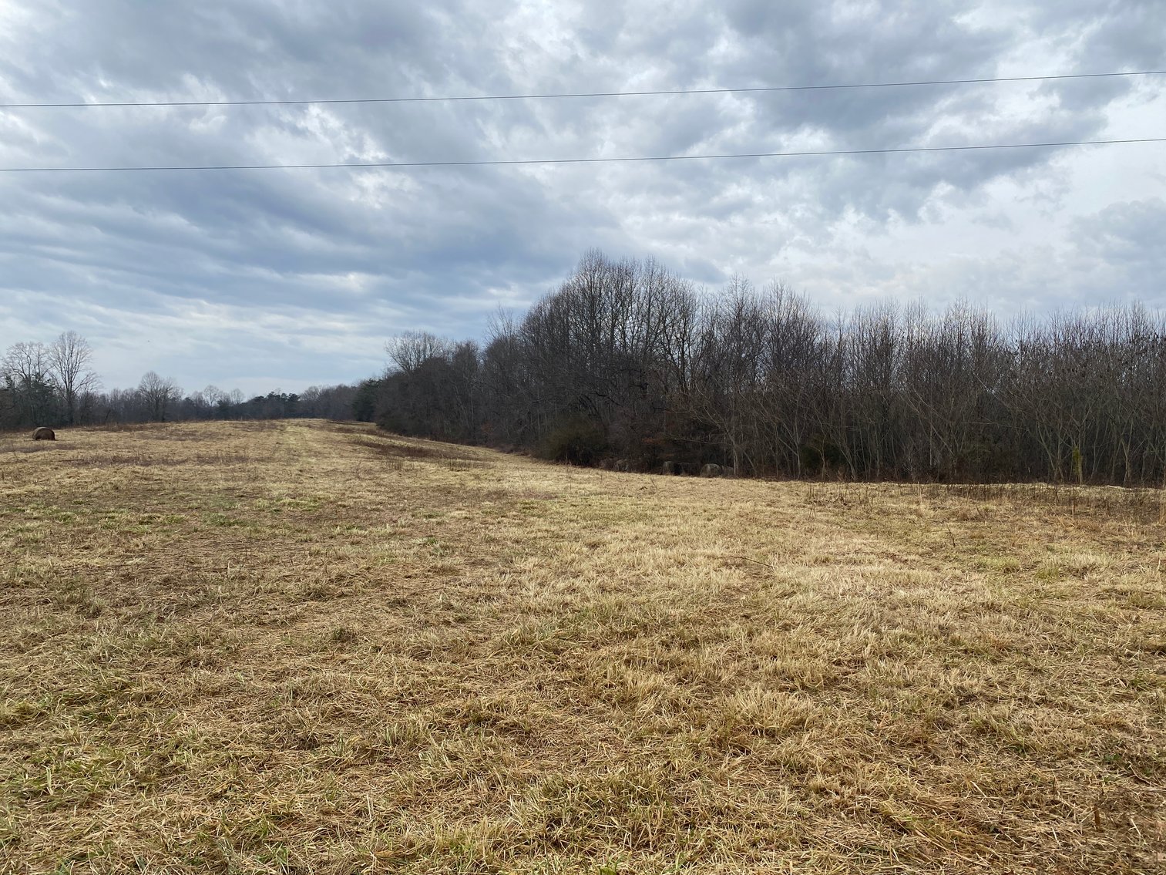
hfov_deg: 67.3
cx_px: 583
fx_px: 876
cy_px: 438
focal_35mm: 26
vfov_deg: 53.1
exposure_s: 1/2315
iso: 32
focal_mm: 4.25
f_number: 1.8
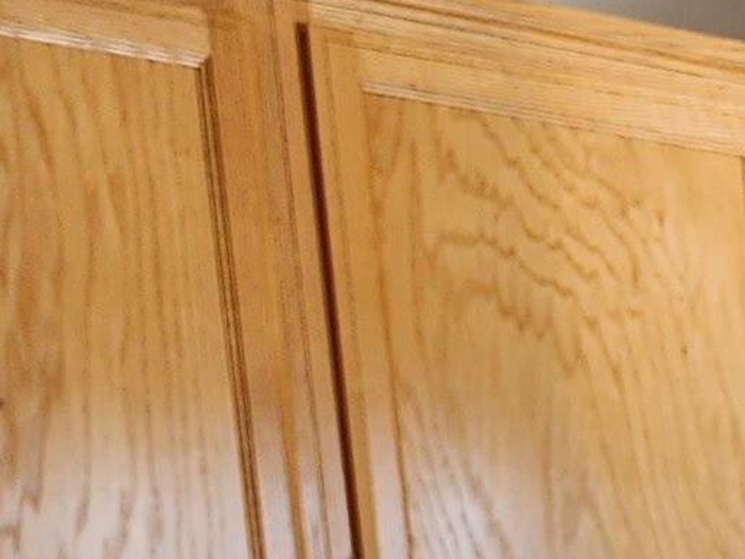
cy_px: 1411
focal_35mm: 137
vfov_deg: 9.5
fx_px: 2948
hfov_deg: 11.9
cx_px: 1733
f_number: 1.8
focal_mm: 6.4
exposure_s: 1/120
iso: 40
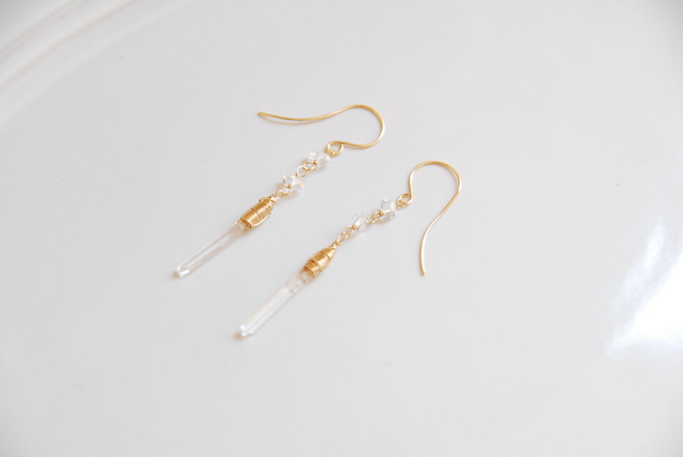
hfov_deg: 22.6
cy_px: 228
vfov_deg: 15.2
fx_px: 1710
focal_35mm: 90
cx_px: 342
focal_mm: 60
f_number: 5
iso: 400
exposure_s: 1/25
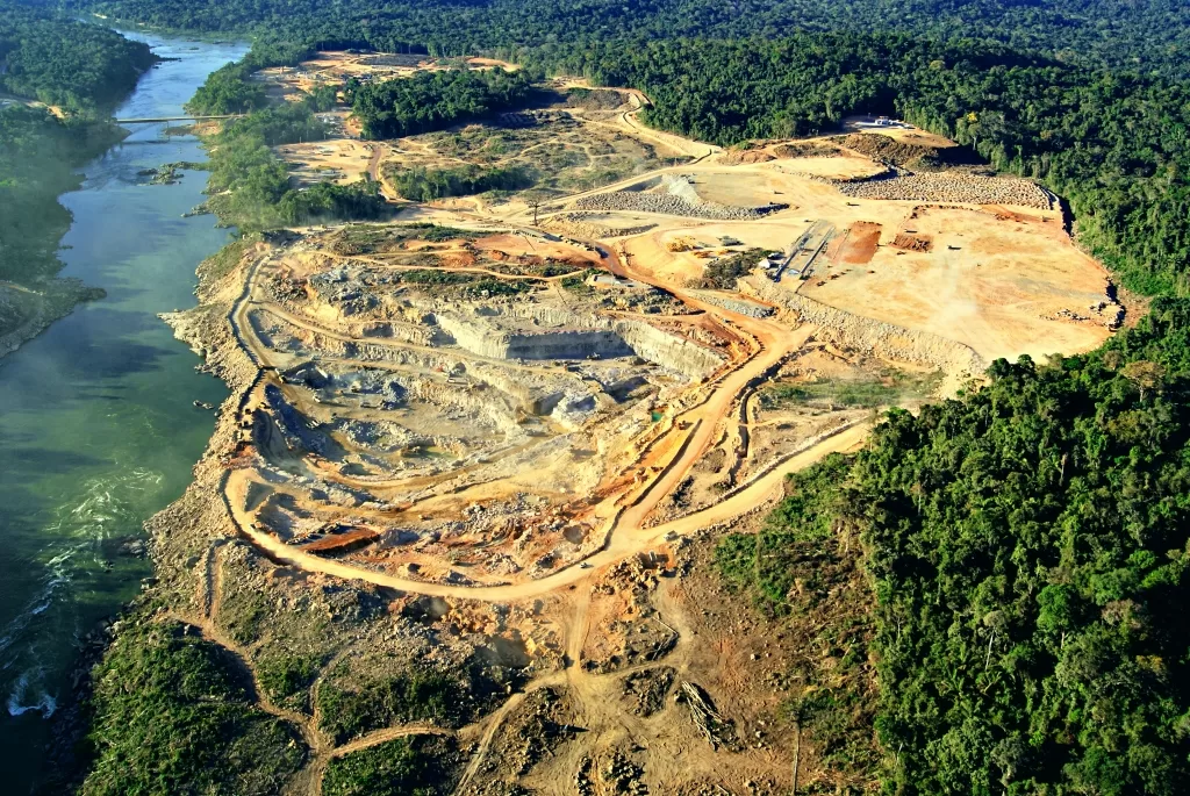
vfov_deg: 40.1
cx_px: 595
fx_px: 1092
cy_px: 398
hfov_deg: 57.2
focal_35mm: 33
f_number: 10
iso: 100
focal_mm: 22
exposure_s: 1/160
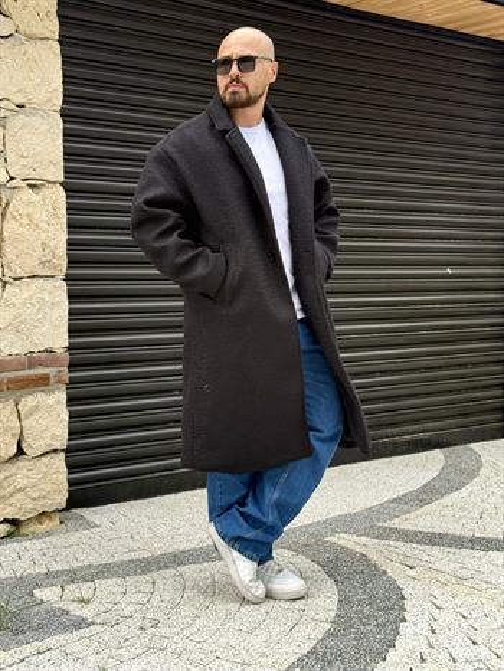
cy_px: 336
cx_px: 252
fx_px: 931
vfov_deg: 39.6
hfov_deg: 30.3
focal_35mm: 48
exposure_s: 1/747
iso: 80
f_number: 1.78
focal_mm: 6.76
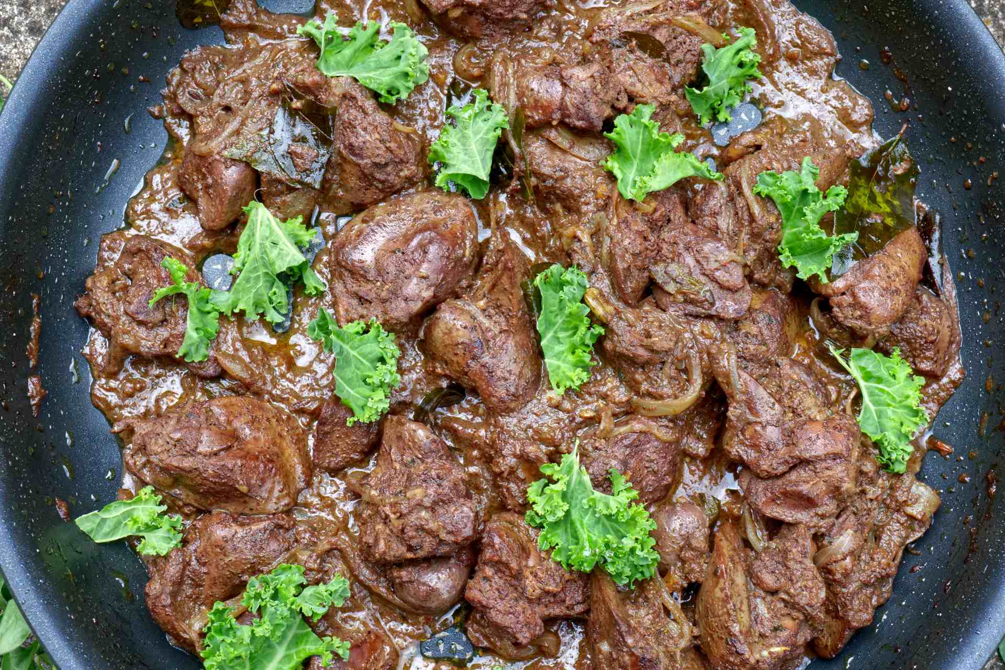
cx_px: 502
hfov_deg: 33.4
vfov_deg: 22.6
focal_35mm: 60
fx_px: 1675
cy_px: 335
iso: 2000
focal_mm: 60
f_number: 20
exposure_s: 1/60
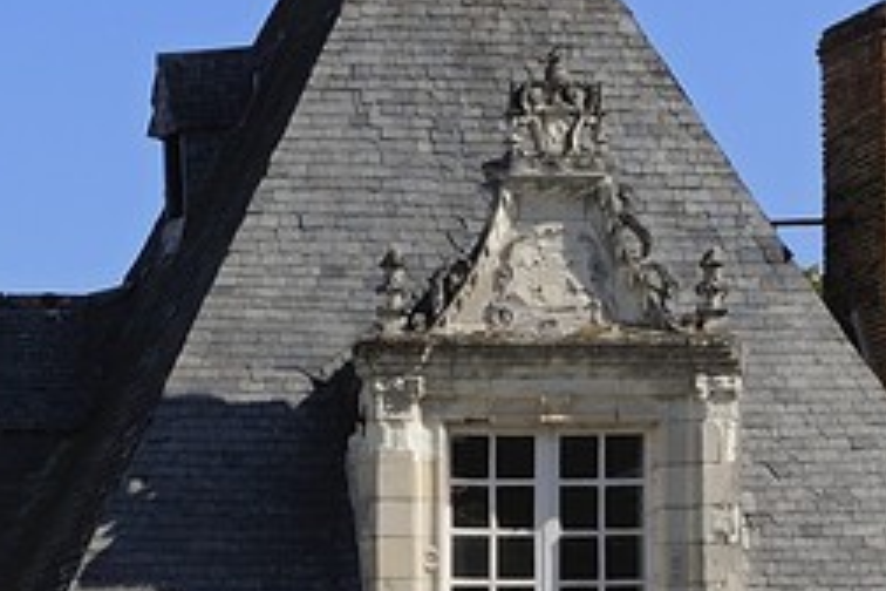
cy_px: 1038
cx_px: -1558
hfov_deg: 5.5
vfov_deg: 3.8
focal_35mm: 355
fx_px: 8736
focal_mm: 56
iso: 200
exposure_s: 1/160
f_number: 14
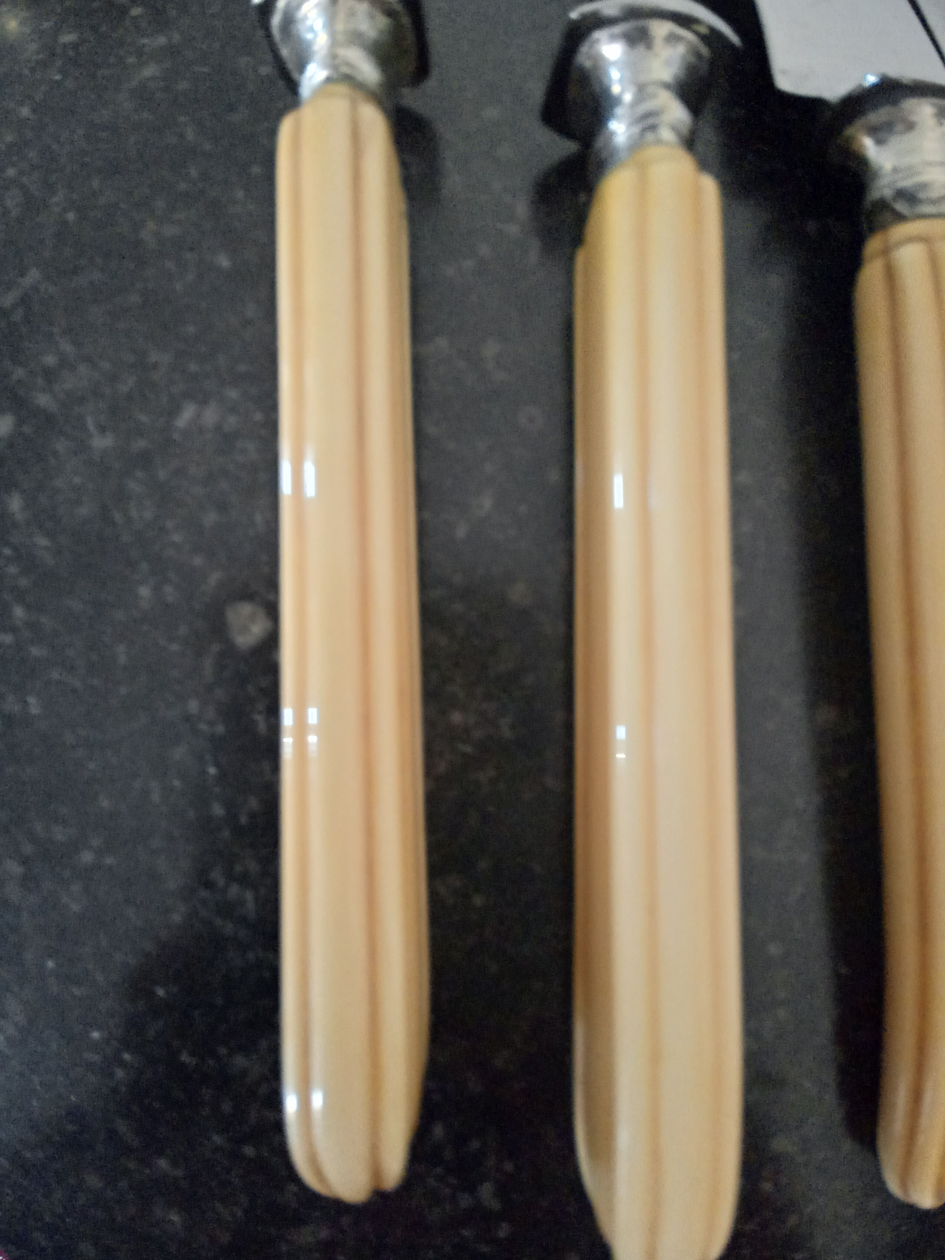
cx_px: 472
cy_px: 630
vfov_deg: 76.4
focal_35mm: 22
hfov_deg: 61.1
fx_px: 801
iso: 1091
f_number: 2.2
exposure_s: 1/20
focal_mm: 2.24
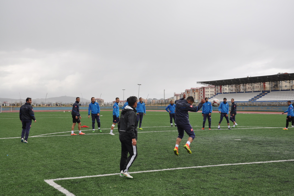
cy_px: 98
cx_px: 147
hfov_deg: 38.9
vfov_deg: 26.4
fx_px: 416
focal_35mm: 51
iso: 200
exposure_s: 1/200
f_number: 7.1
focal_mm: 34
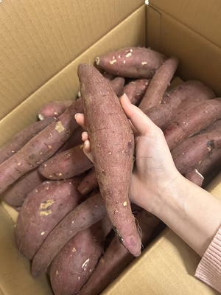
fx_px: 221
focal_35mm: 26
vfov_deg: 67.3
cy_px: 148
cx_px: 110
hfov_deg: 53.1
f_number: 1.5
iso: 400
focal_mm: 5.7
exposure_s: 1/40
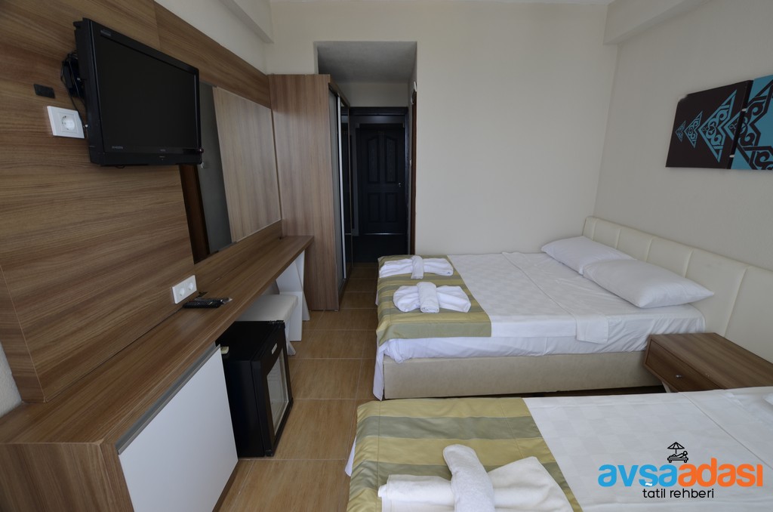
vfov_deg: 77.1
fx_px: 321
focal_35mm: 15
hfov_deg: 100.5
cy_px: 256
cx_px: 386
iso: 125
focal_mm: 10
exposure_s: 1/60
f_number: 5.6
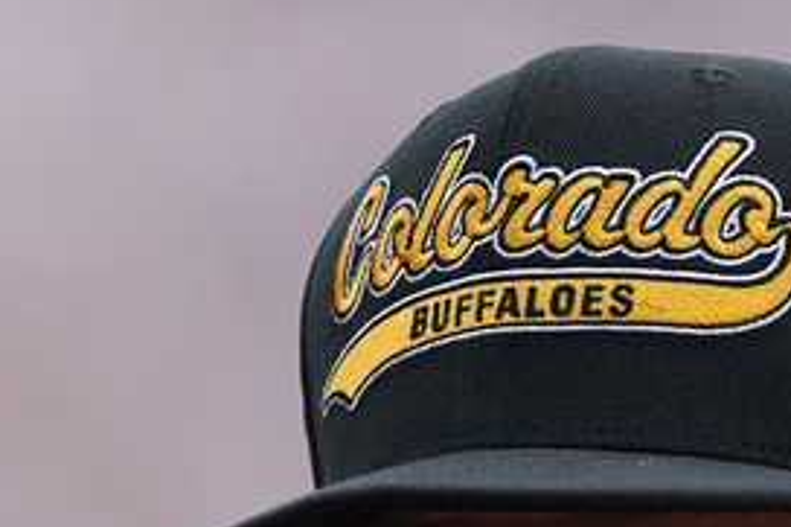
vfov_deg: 0.6
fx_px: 49669
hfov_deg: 0.9
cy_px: 948
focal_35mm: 2262
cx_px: 579
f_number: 4
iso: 5000
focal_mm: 600
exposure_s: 1/10000
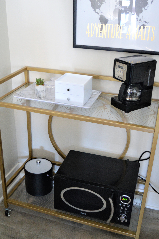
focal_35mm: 42
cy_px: 120
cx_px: 80
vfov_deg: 46.4
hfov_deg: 31.8
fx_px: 279
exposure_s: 1/15
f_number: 4.2
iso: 640
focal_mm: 28
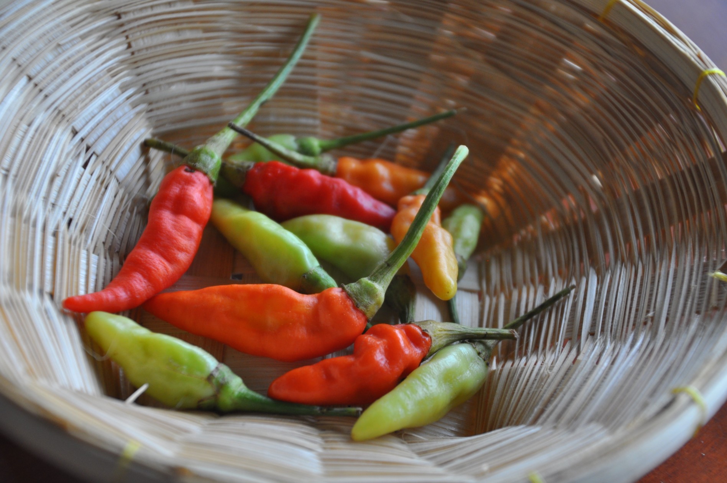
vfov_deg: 13.0
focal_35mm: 105
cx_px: 364
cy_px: 242
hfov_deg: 19.5
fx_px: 2118
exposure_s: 1/50
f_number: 5.6
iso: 400
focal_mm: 70
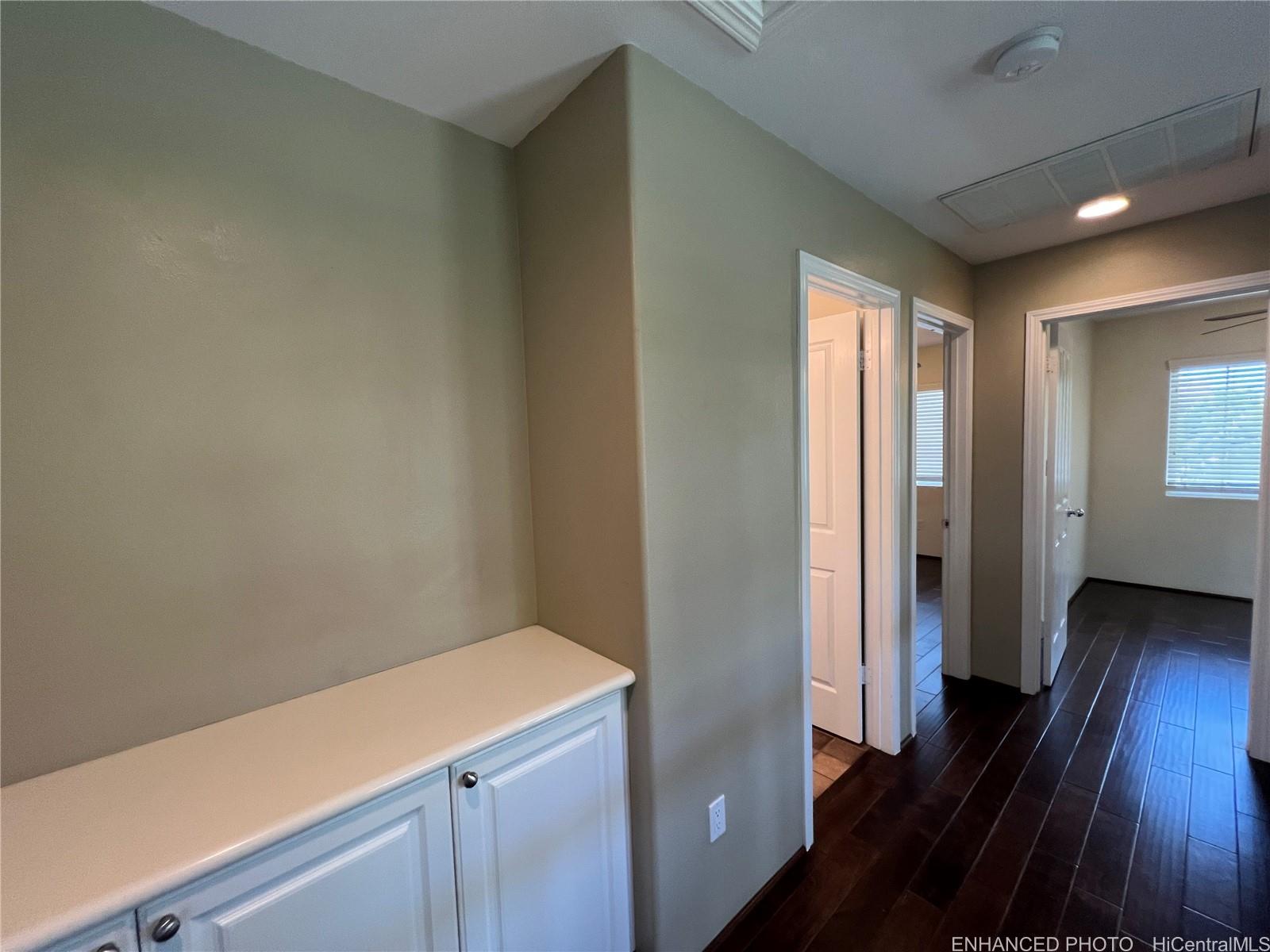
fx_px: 477
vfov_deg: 89.9
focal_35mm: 13
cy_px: 476
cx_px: 635
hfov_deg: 106.2
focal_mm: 1.57
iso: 250
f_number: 1.8
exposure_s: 1/120
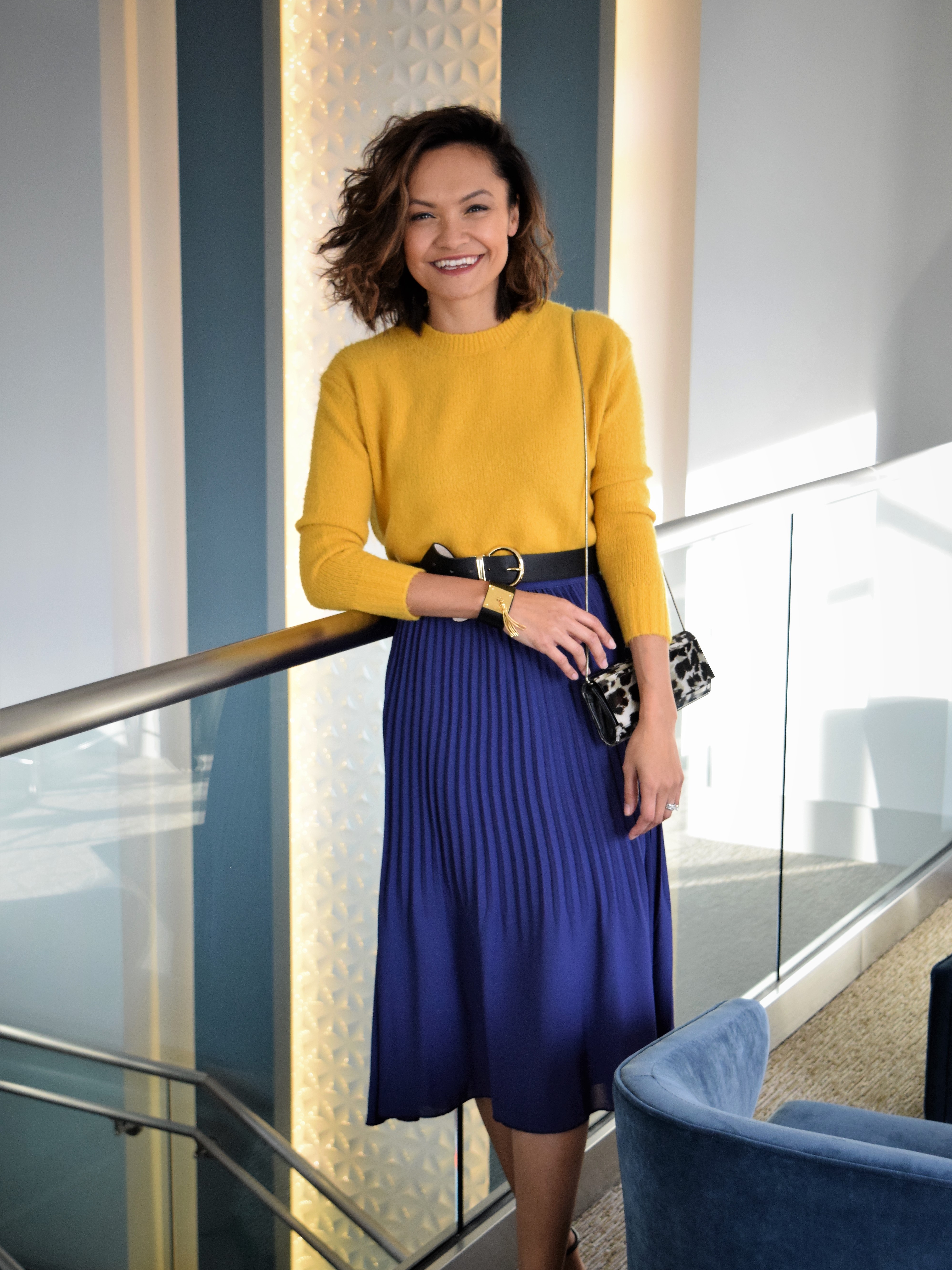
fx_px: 2273
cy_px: 673
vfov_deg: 31.2
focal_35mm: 62
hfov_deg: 23.7
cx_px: 478
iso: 1600
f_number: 4.8
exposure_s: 1/400
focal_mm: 38
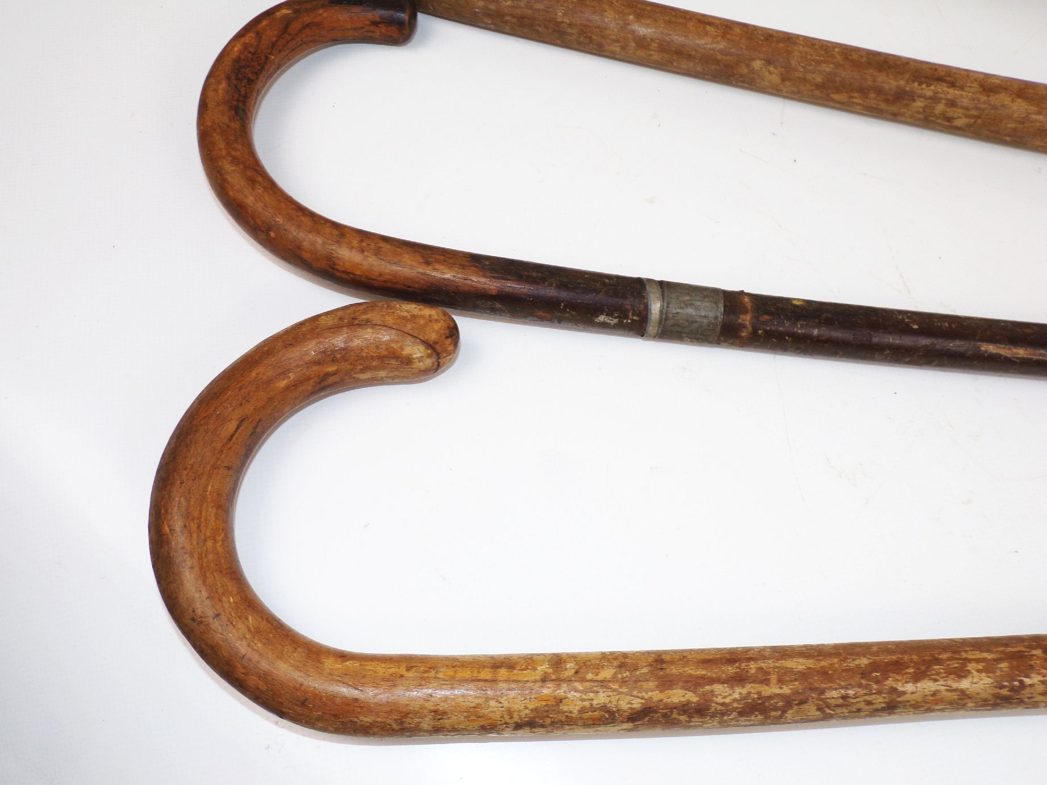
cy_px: 392
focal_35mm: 32
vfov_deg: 44.2
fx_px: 968
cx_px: 524
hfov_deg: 56.8
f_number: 3.2
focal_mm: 5.8
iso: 80
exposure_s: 1/52
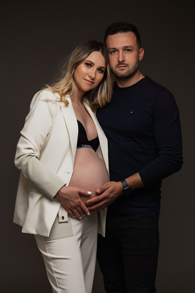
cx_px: 98
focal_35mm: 69
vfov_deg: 29.2
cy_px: 146
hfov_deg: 19.7
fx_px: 561
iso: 200
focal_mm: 69
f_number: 5
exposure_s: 1/160
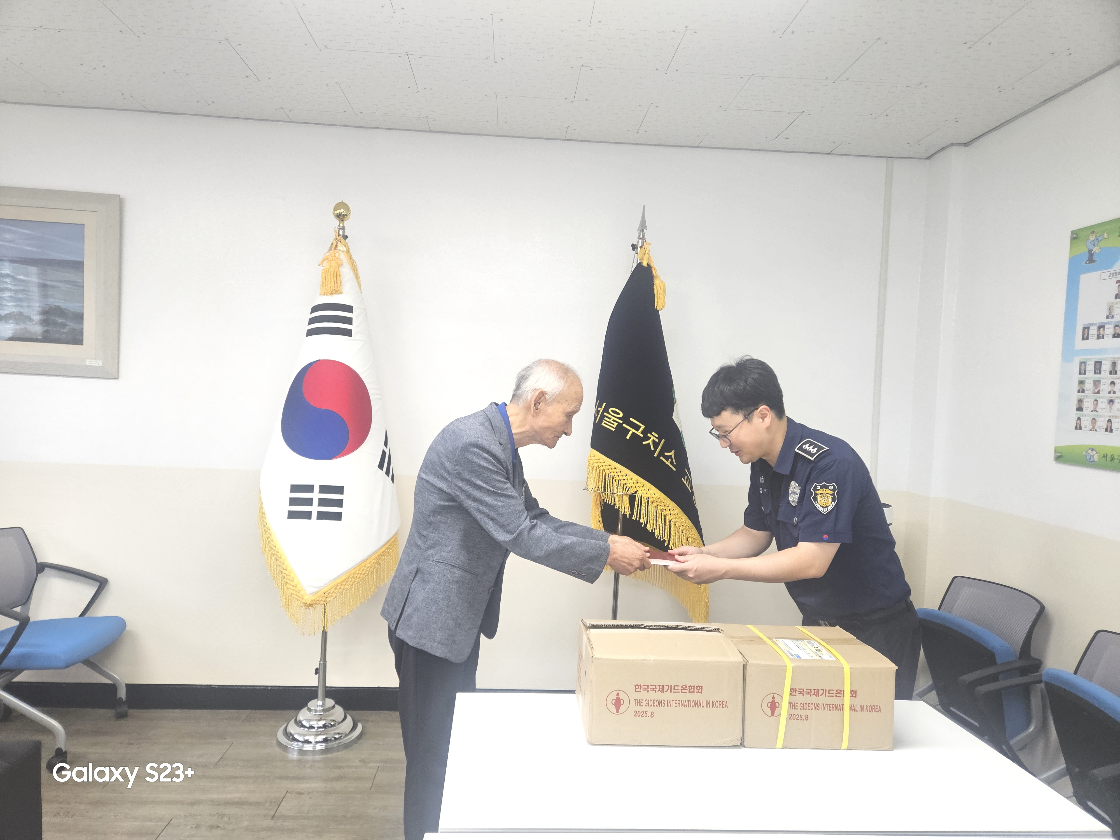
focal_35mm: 23
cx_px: 560
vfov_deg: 58.9
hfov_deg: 73.9
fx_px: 744
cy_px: 420
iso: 160
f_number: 1.8
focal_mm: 5.4
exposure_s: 1/120
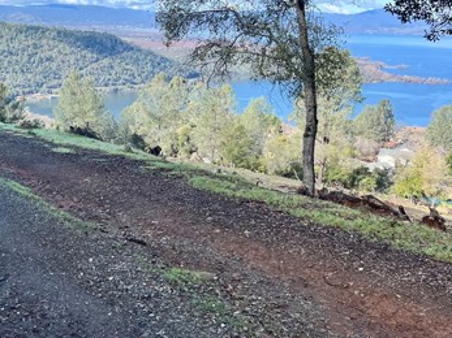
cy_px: 96
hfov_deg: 37.2
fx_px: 627
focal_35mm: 48
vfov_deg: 29.9
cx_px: 48
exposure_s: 1/2083
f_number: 1.5
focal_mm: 5.7
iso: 50
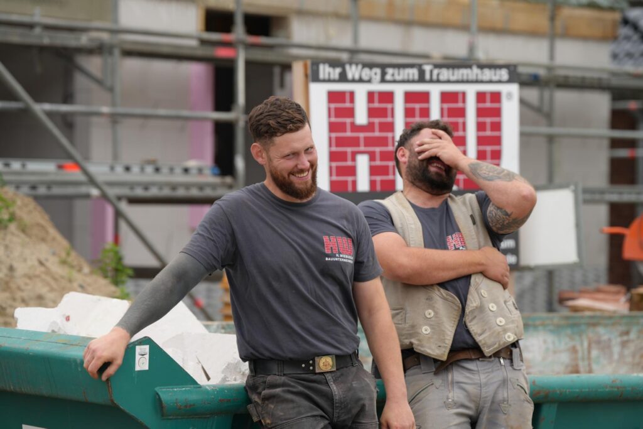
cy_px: 214
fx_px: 2465
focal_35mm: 138
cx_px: 322
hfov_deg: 14.9
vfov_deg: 9.9
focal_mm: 138
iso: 125
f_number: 4
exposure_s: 1/160
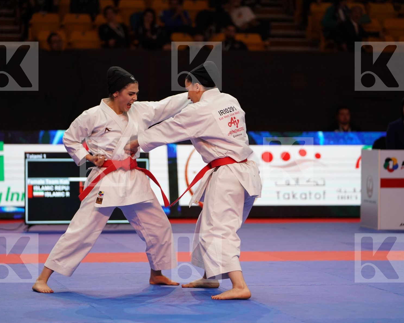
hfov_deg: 13.1
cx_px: 197
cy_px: 162
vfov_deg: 10.5
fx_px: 1758
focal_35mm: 147
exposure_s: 1/500
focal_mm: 130
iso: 2500
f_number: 2.8
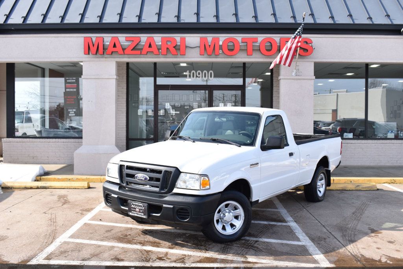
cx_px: 202
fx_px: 453
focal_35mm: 40
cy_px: 134
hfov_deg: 47.9
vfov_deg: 33.0
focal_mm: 27
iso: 200
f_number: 8
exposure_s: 1/250
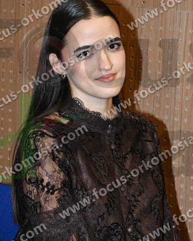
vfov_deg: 14.2
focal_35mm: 136
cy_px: 104
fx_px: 971
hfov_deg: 11.4
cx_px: 97
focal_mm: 80
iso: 3600
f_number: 8
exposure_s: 1/160
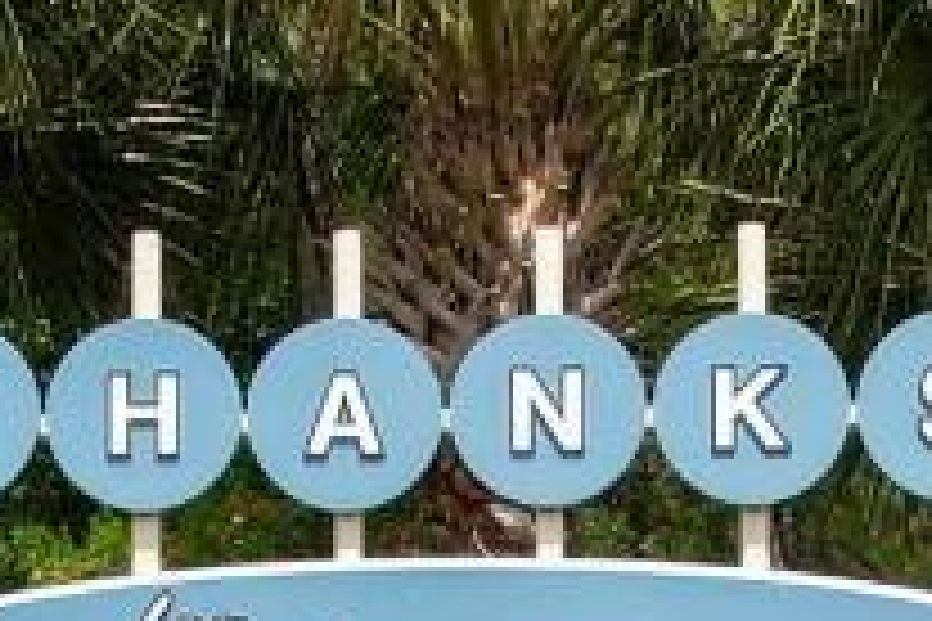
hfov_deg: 11.9
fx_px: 4453
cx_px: 554
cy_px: 1809
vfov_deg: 7.2
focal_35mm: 172
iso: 100
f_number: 2.8
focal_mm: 8.38
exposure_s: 1/320
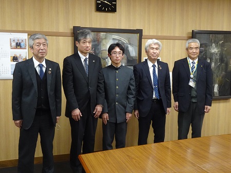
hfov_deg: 46.8
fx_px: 267
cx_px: 116
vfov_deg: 35.9
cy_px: 86
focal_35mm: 40
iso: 800
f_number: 4
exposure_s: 1/40
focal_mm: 6.64
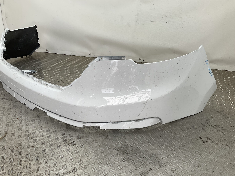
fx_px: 197
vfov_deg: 48.2
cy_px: 88
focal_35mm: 29
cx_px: 118
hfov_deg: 61.7
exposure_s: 1/137
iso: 16
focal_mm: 3
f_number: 1.8
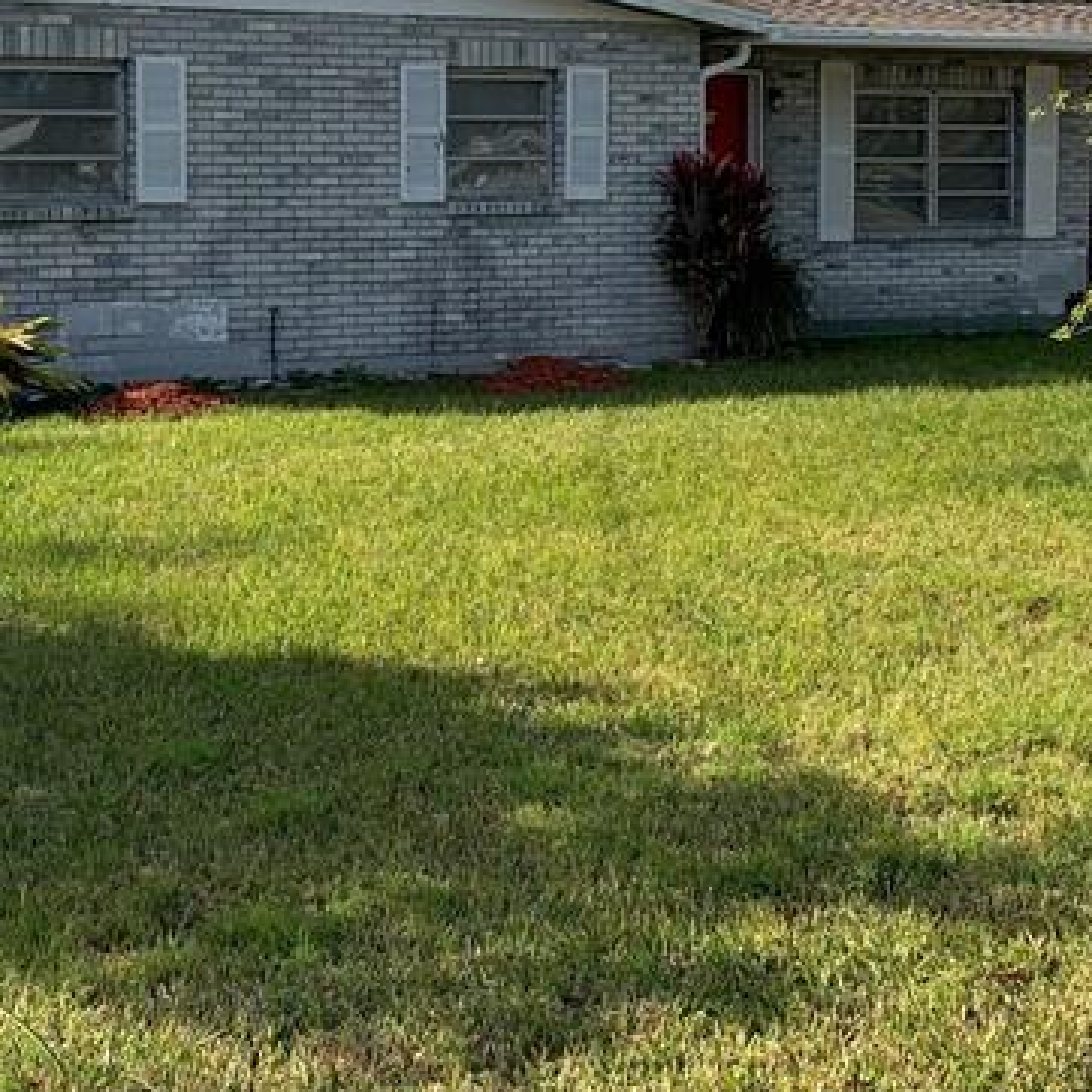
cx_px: 531
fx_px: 2320
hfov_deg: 26.5
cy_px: 259
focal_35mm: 65
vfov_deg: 26.1
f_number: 1.8
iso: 25
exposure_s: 1/2208
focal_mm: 4.25
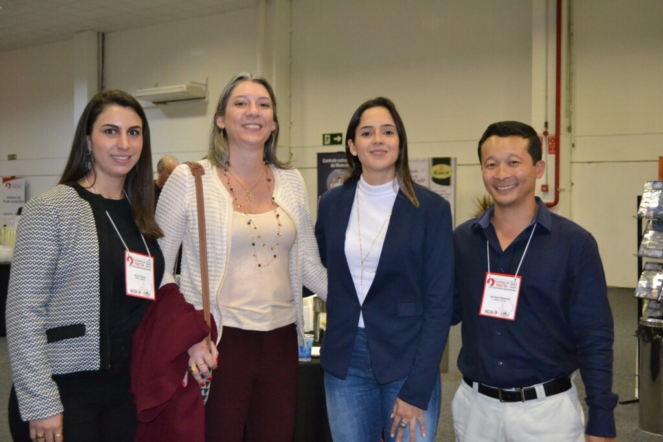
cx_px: 332
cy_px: 221
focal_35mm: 42
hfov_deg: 46.4
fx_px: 773
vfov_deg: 31.9
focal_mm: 28
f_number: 4.5
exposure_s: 1/60
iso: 3200
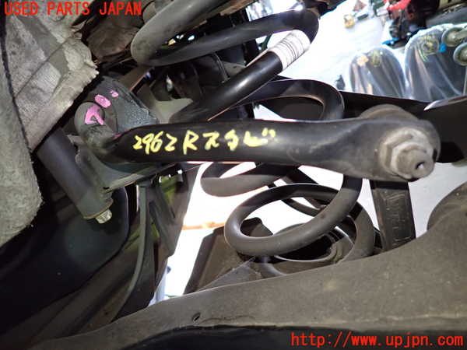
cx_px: 234
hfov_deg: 69.4
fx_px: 337
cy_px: 175
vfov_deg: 54.9
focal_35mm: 25
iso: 400
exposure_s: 1/30
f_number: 2
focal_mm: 4.5
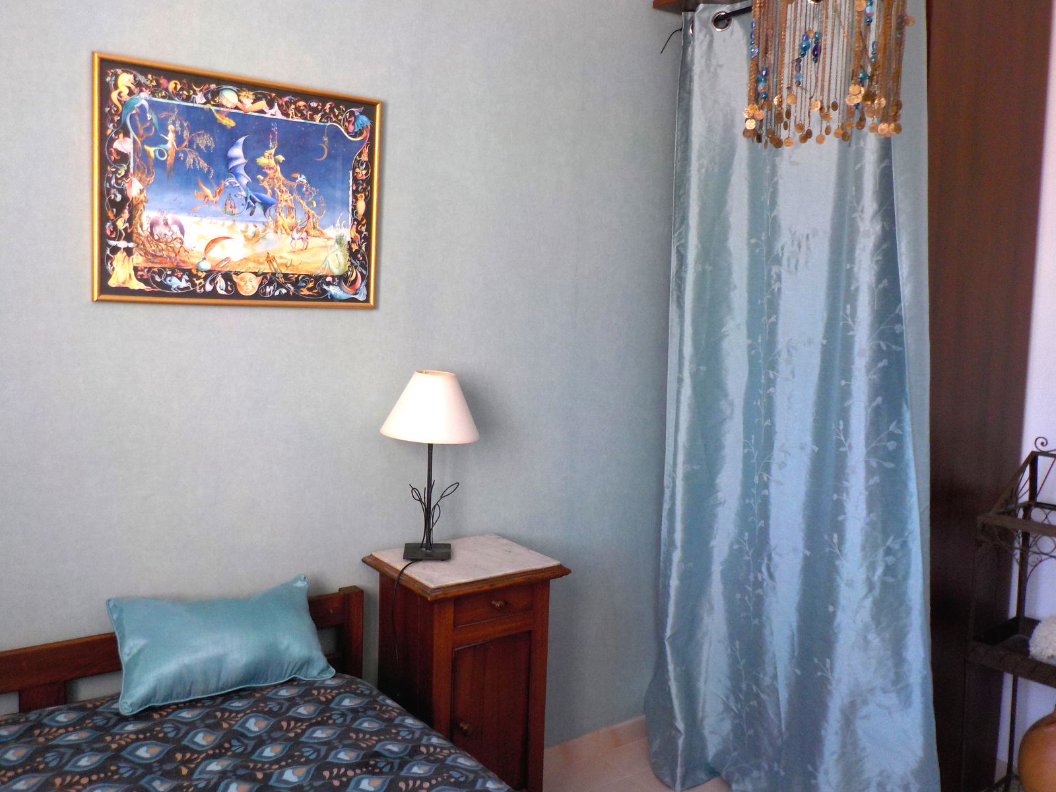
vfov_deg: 46.8
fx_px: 915
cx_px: 528
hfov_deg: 60.0
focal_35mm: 30
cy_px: 396
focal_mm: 4.1
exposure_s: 1/50
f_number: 3.3
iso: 125
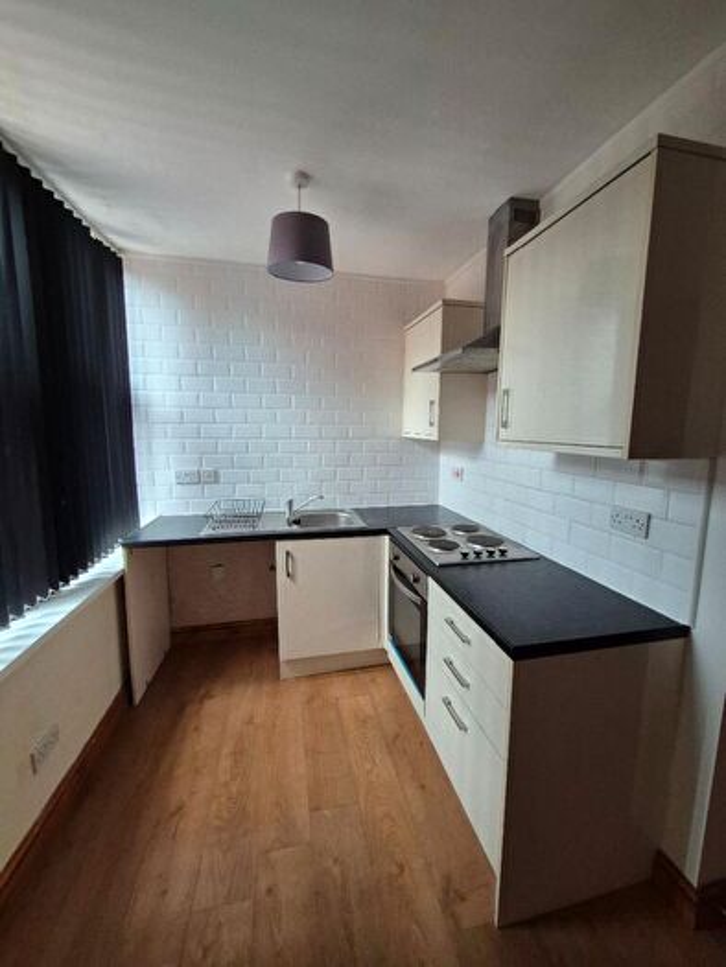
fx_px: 363
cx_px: 363
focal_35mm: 13
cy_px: 484
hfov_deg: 89.9
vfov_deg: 106.2
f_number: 2.2
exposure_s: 1/50
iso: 250
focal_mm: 1.74
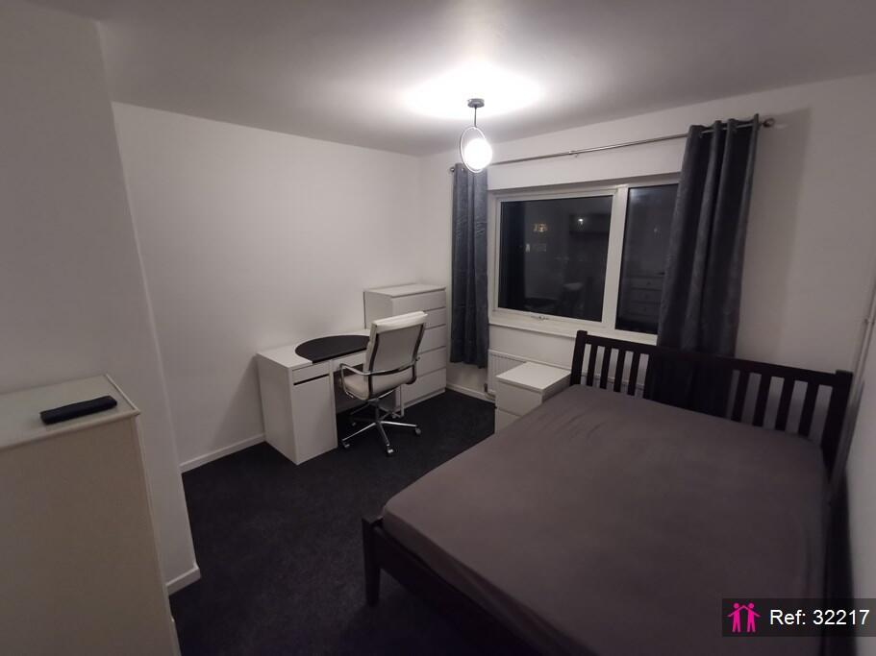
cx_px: 438
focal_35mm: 16
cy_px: 328
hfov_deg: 94.5
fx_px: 405
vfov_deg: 78.1
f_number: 2.2
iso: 800
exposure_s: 1/16.7
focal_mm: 2.35
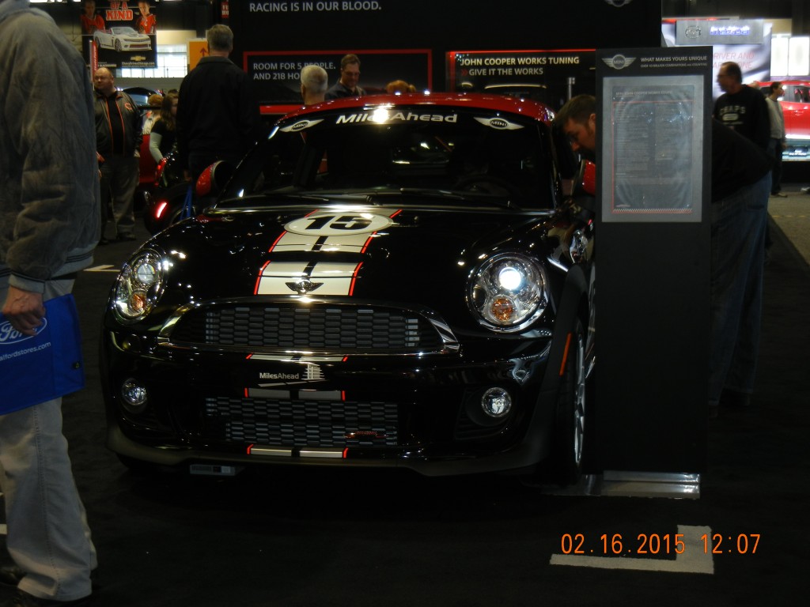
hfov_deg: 32.7
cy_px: 304
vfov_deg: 24.8
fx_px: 1381
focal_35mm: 59
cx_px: 405
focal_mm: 10.6
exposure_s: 1/30
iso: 200
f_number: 4
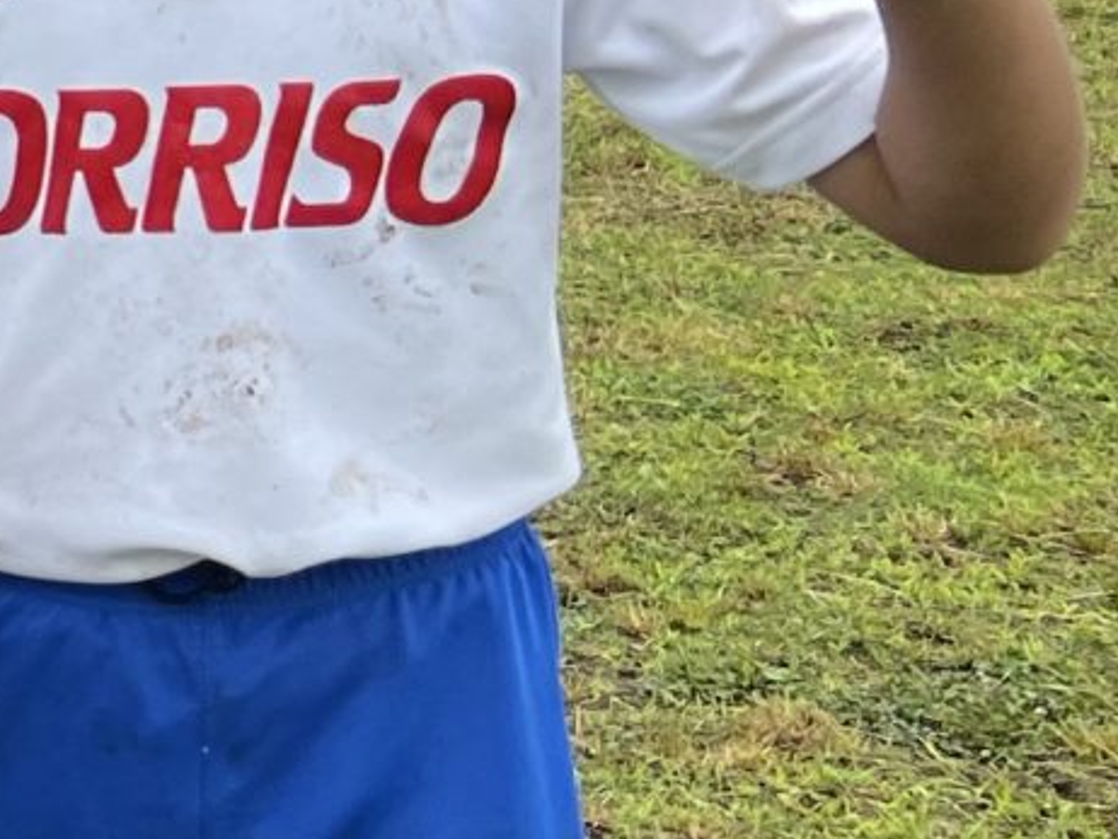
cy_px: 375
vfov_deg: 10.3
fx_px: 4653
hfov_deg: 10.7
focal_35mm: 144
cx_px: -1953
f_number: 1.5
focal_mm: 5.7
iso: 50
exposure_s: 1/1079
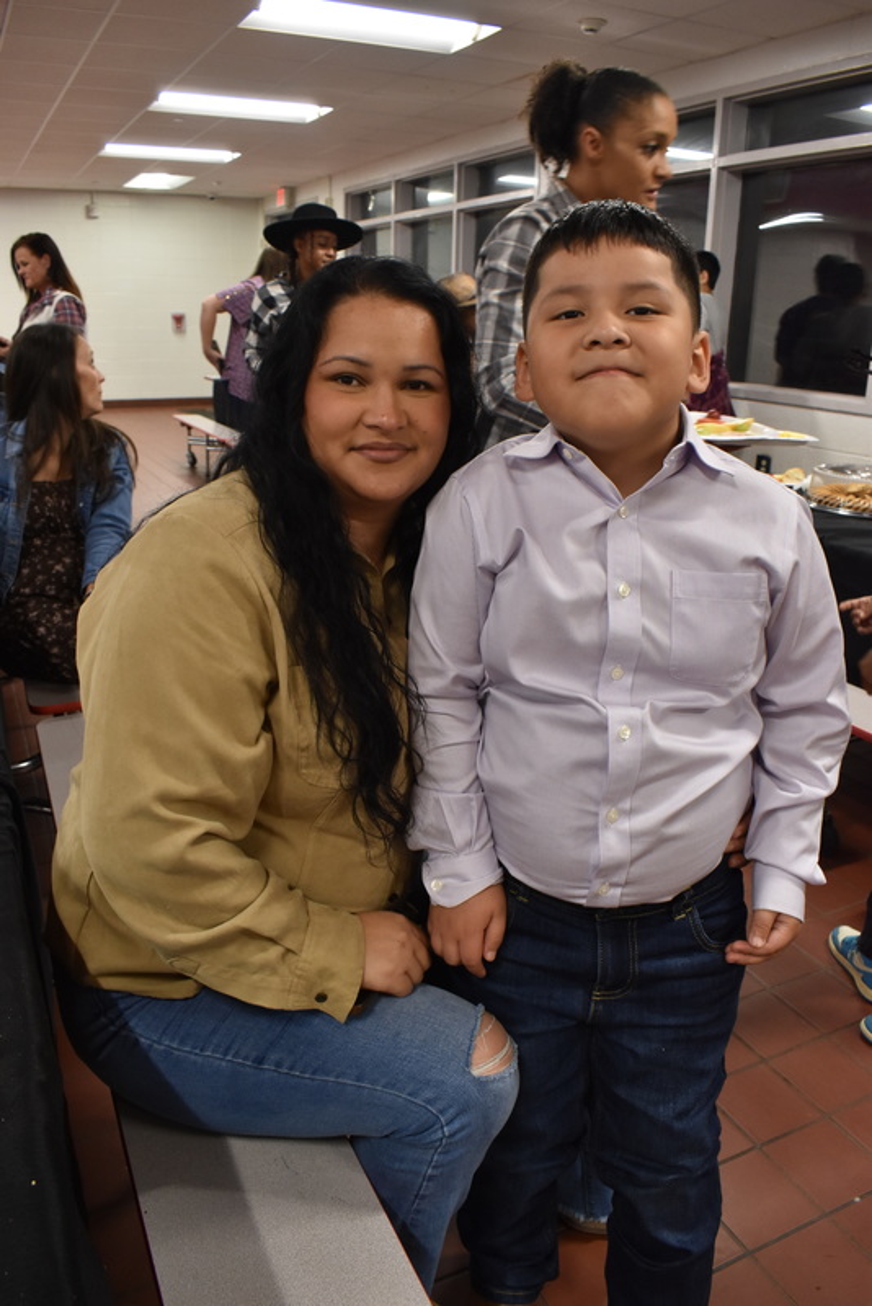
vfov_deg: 67.4
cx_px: 436
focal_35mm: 27
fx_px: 980
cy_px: 653
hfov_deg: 48.0
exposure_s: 1/30
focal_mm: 18
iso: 900
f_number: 7.1
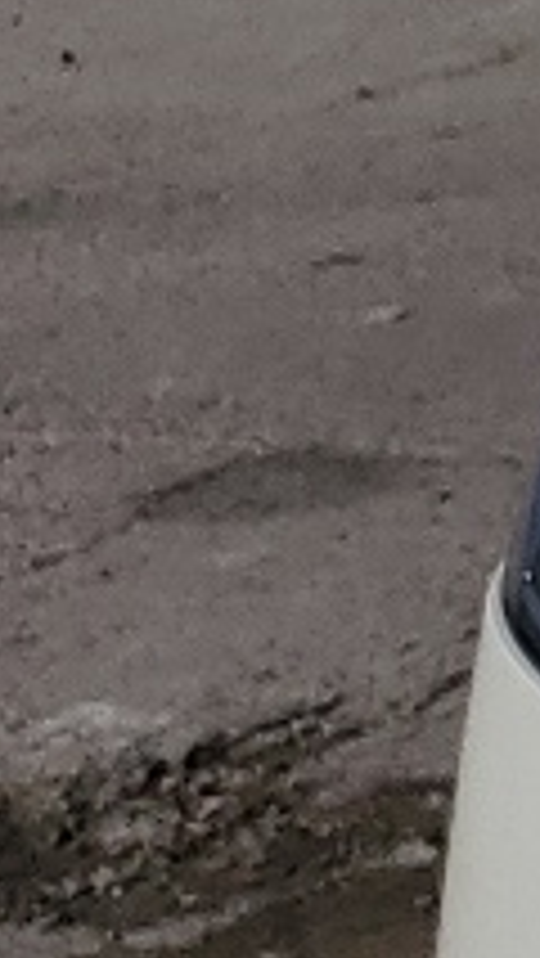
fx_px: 5416
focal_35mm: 213
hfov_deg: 4.4
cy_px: 976
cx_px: 3186
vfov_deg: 10.0
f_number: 1.5
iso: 53
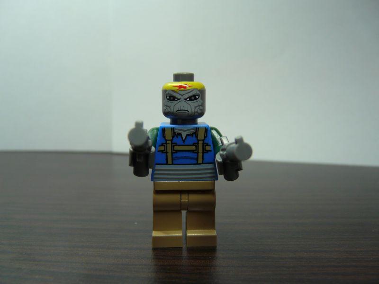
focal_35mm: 28
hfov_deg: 63.4
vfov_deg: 49.7
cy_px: 142
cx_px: 190
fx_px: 307
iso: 100
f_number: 2.8
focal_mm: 4.6
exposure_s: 1/60
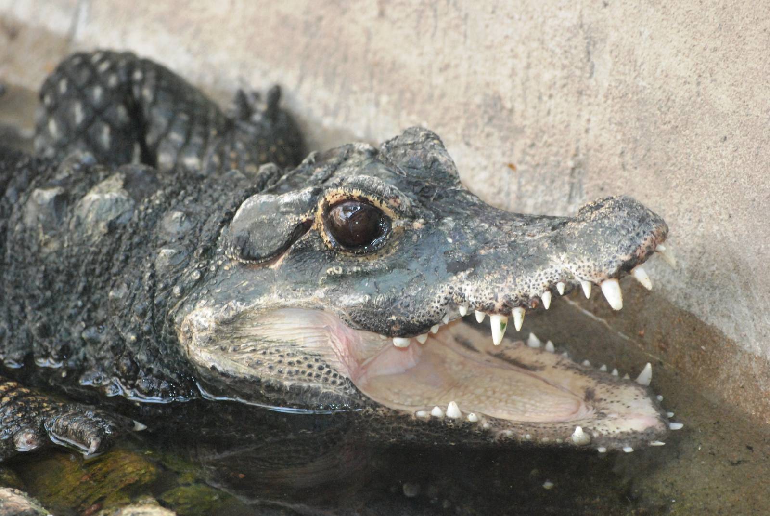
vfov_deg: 4.7
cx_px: 385
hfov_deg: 7.0
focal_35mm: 292
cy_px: 258
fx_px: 6264
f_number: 5.6
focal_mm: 195
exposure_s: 1/80
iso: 1600
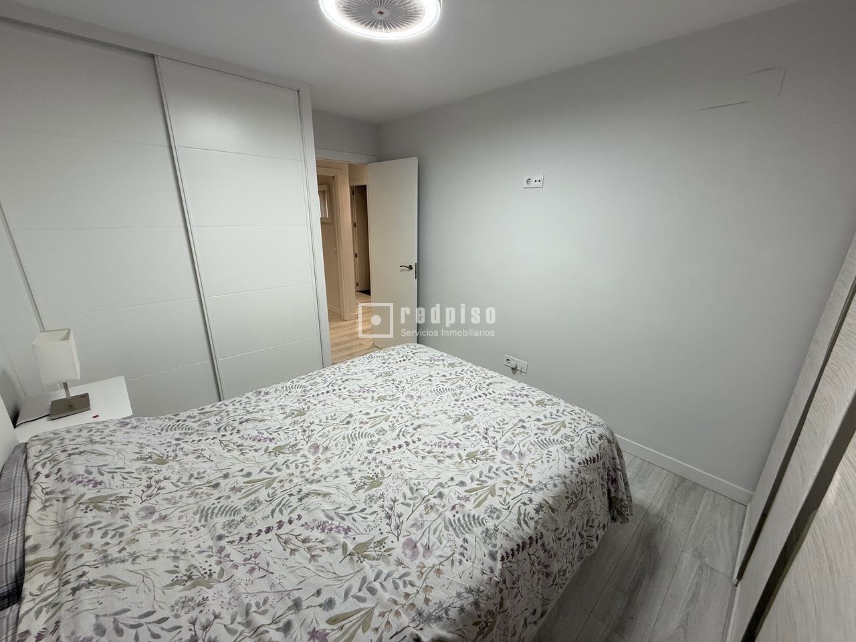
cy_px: 321
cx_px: 428
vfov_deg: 85.7
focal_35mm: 14
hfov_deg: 102.1
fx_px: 346
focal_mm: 2.22
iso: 160
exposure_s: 1/99
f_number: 2.2
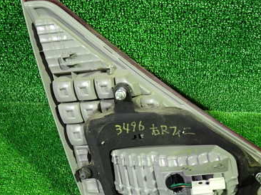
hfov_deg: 44.8
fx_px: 309
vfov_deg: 35.0
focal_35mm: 41
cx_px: 183
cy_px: 110
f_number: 2
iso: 640
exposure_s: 1/30
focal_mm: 4.5
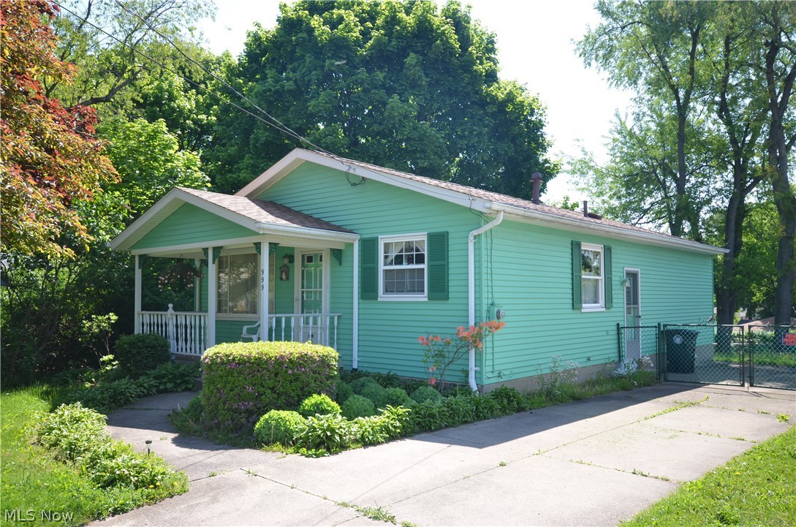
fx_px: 662
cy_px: 264
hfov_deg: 62.0
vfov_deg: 43.4
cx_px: 398
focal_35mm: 30
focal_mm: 20
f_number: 7.1
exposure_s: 1/200
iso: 200
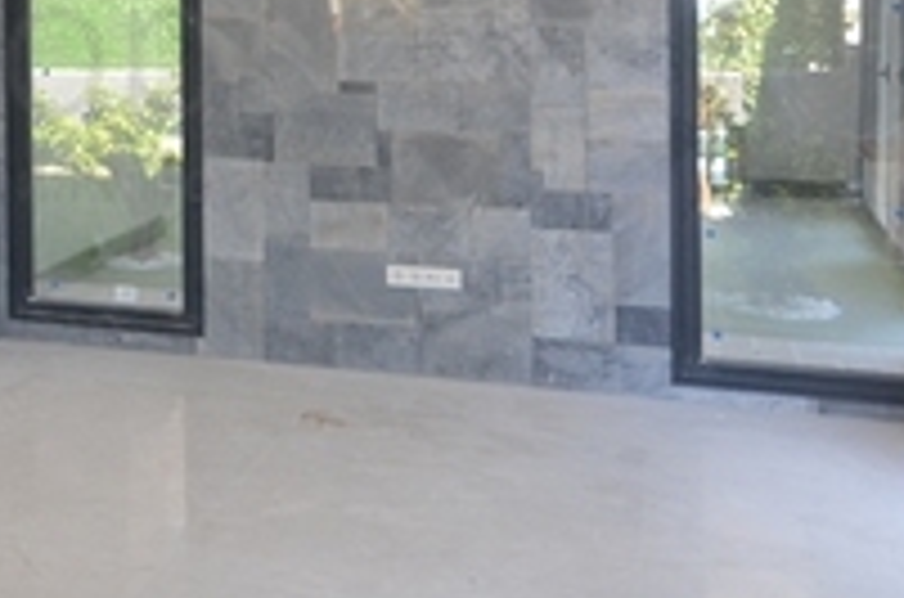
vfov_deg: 23.9
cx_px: 20
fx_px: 1353
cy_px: 9
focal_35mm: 54
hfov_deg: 34.0
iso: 400
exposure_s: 1/80
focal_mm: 10
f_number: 7.1
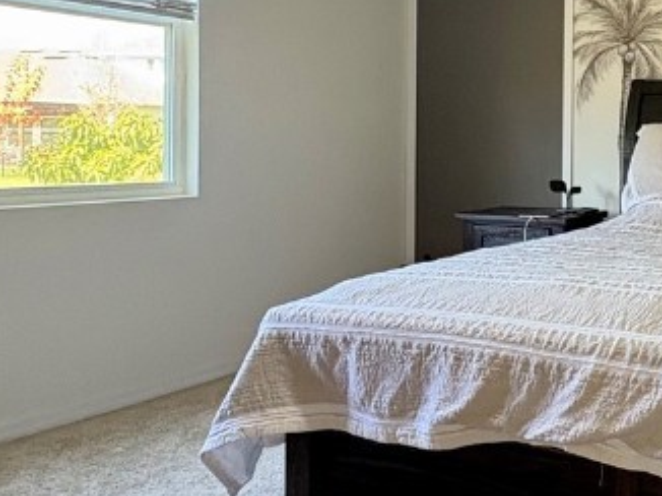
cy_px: 144
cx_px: 723
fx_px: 841
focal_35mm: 44
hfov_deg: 36.5
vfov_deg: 32.4
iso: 200
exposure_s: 1/60
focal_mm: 2.22
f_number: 2.2
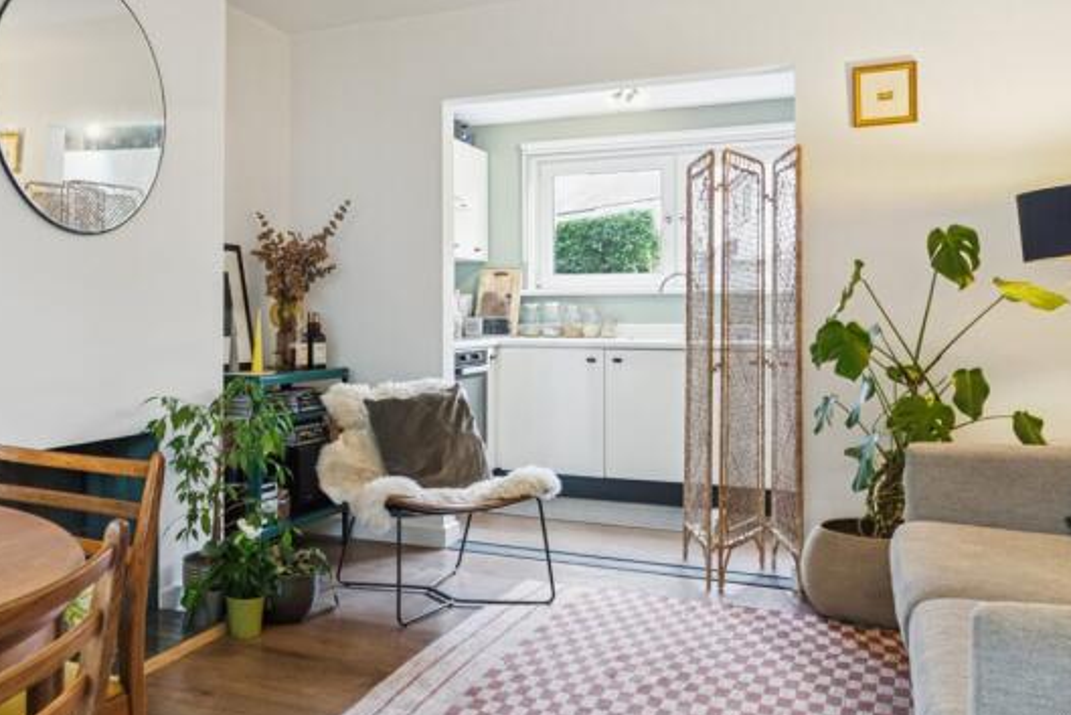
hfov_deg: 57.2
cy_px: 317
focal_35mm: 32
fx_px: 951
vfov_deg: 41.1
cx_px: 342
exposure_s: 1/25
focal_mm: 11
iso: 640
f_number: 4
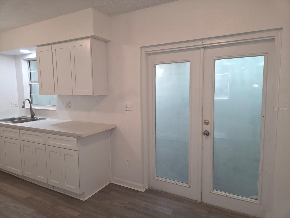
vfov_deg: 58.9
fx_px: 193
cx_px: 145
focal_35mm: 23
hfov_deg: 73.9
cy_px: 109
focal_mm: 5.4
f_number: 1.8
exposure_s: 1/60
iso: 80
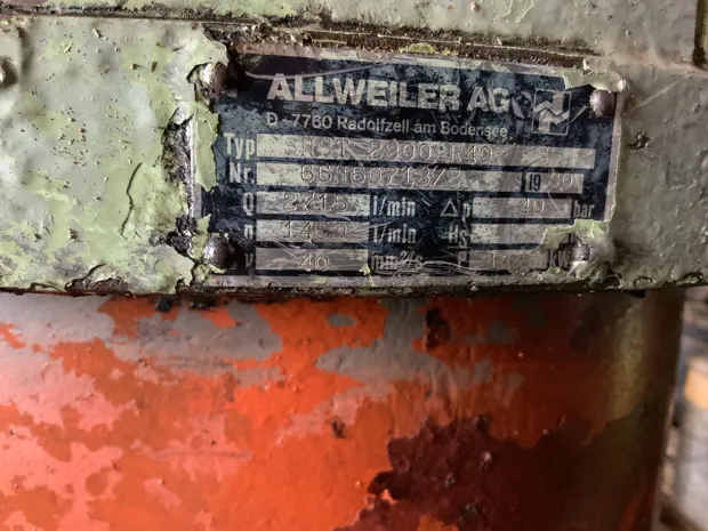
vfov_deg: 48.2
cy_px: 266
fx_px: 593
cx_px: 354
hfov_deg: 61.7
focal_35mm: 29
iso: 400
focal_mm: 3
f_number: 1.8
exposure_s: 1/30
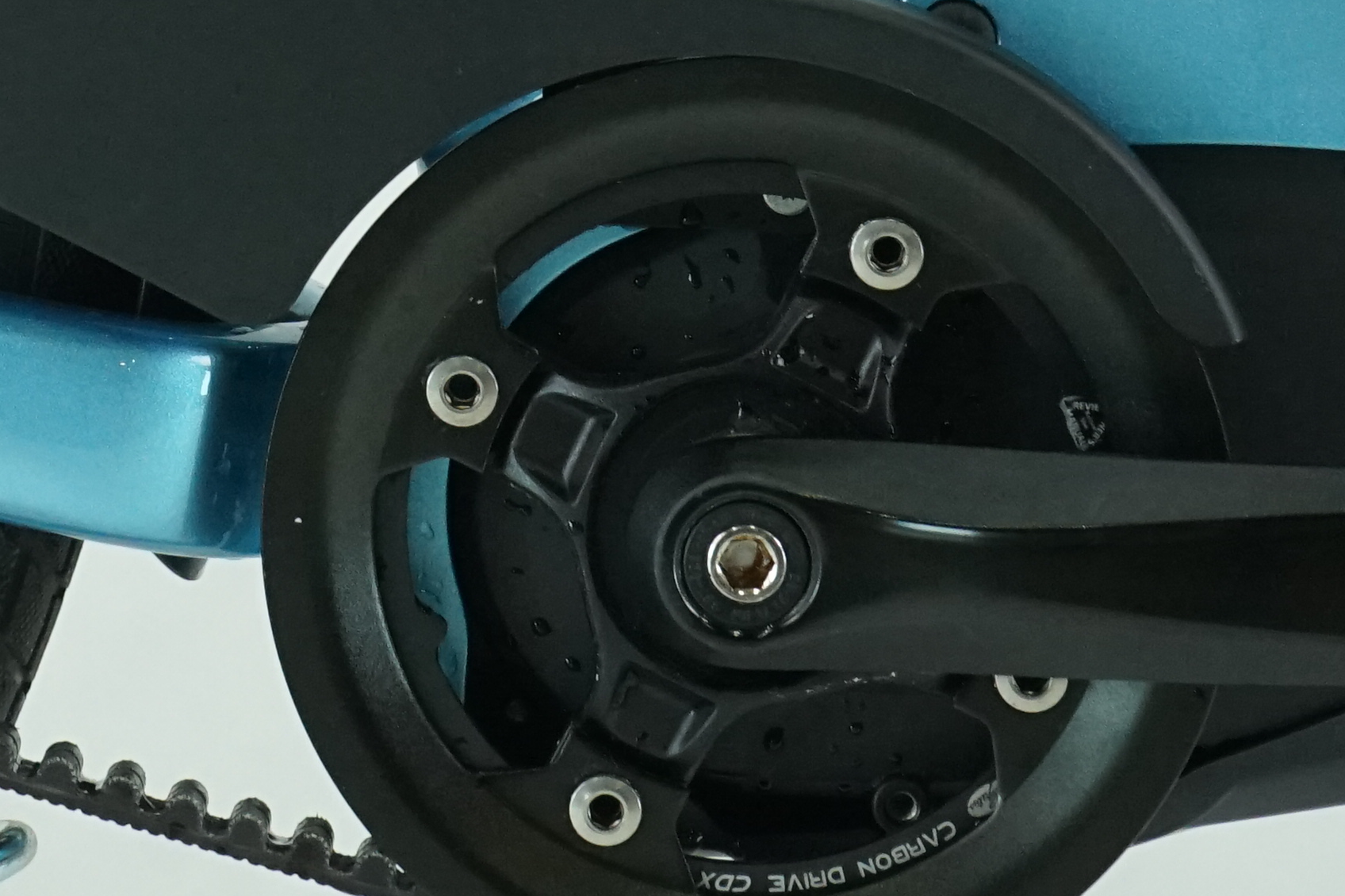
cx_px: -190
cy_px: -458
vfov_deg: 7.3
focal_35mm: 184
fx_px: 6873
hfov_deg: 11.0
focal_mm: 52
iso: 2500
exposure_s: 1/200
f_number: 8
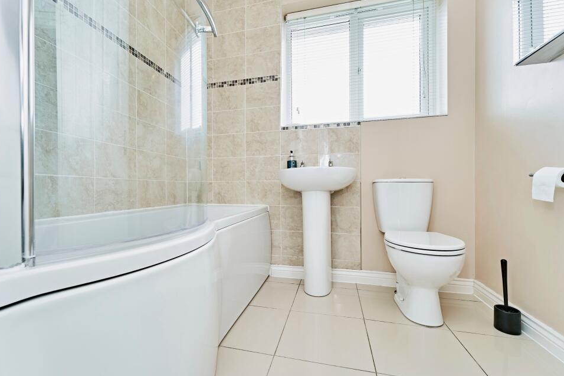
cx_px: 265
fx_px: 235
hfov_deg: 100.3
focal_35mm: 15
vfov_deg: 77.3
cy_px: 192
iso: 400
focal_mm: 14
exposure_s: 1/40
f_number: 8
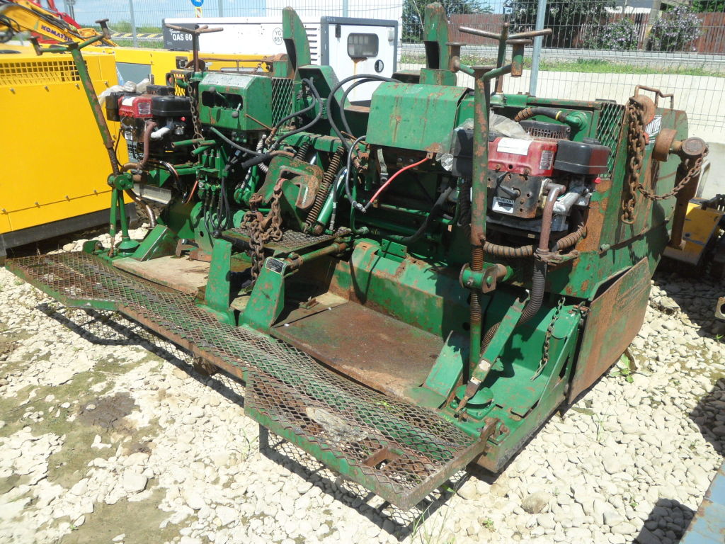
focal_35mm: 27
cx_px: 362
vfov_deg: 51.4
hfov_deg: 65.3
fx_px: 565
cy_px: 272
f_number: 3.5
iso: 80
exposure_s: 1/750
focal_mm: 4.9
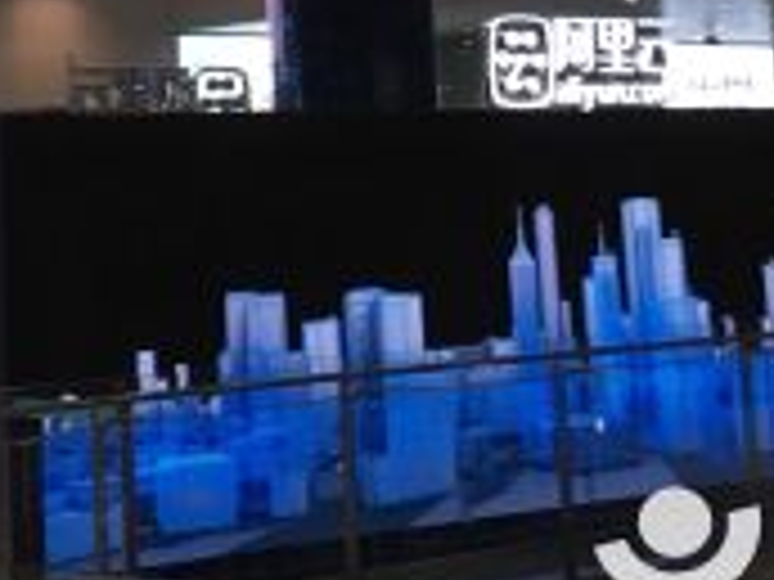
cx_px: 148
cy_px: -353
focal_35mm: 118
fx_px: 2638
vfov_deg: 11.9
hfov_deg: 16.6
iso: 32
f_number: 2.2
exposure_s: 1/33
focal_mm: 4.15
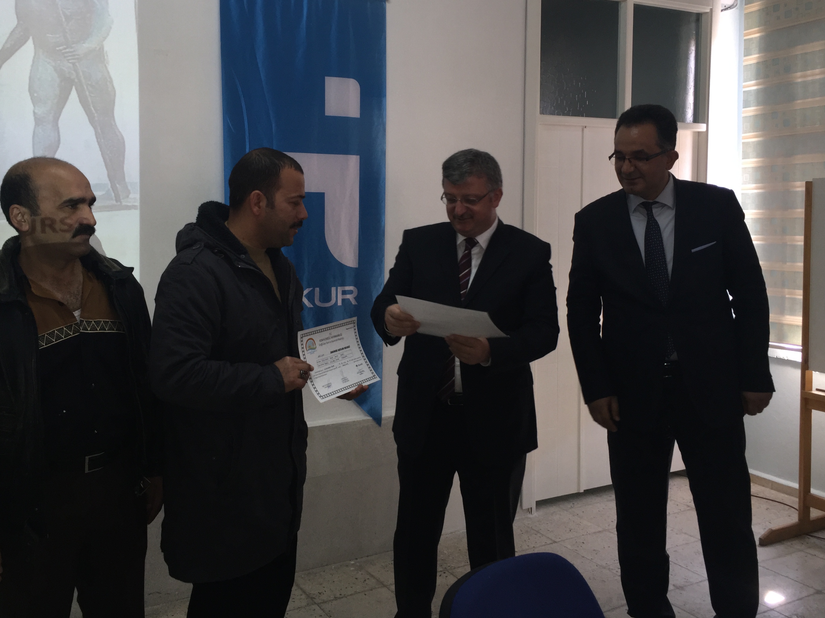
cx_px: 408
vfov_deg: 41.7
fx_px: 810
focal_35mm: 34
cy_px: 263
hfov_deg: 54.0
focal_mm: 4.15
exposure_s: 1/33
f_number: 2.2
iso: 40
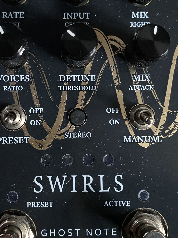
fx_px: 288
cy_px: 119
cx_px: 69
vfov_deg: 44.8
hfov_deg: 34.2
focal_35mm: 42
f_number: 1.8
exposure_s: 1/29
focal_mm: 4.25
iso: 1000
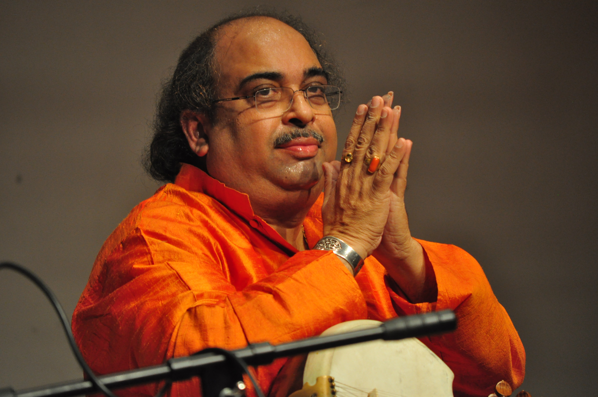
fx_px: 4480
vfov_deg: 5.1
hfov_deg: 7.6
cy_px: 198
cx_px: 299
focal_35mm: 270
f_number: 5.6
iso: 1250
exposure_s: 1/100
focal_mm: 180
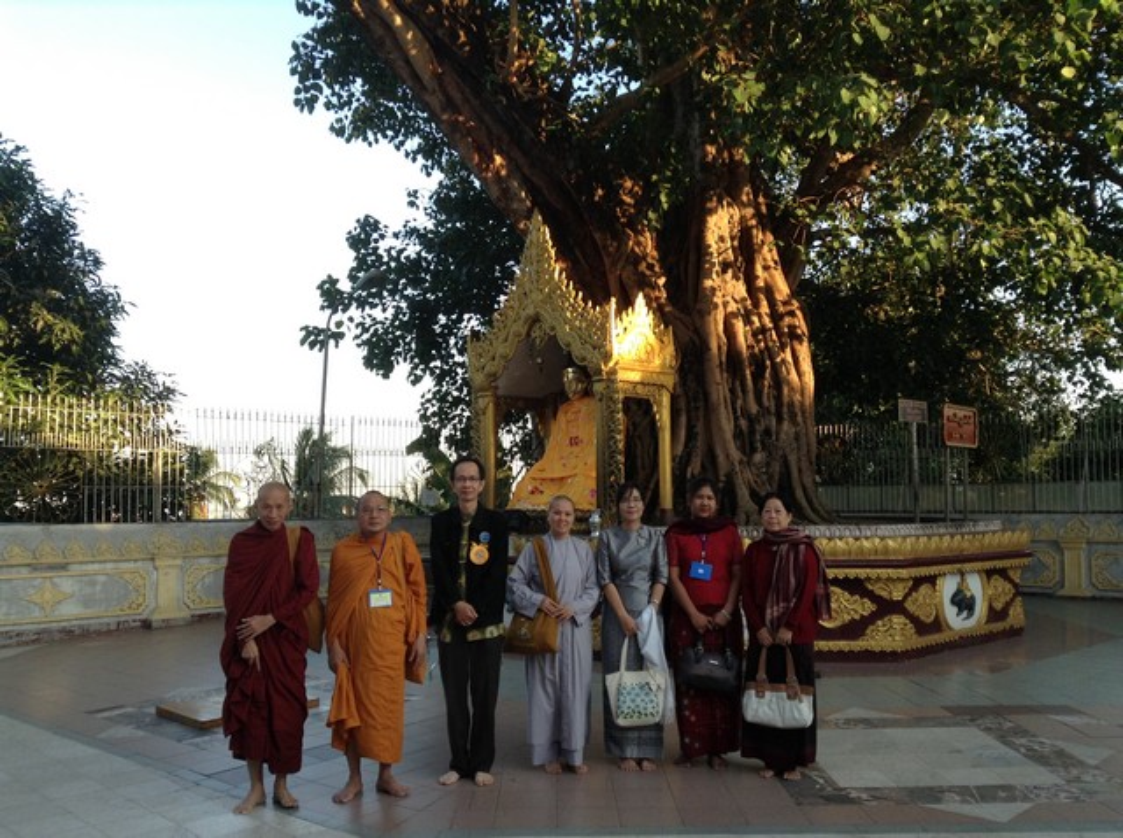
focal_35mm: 33
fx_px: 1069
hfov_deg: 55.4
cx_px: 562
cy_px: 419
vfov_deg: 42.8
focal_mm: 3.3
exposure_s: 1/150
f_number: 2.4
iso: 32
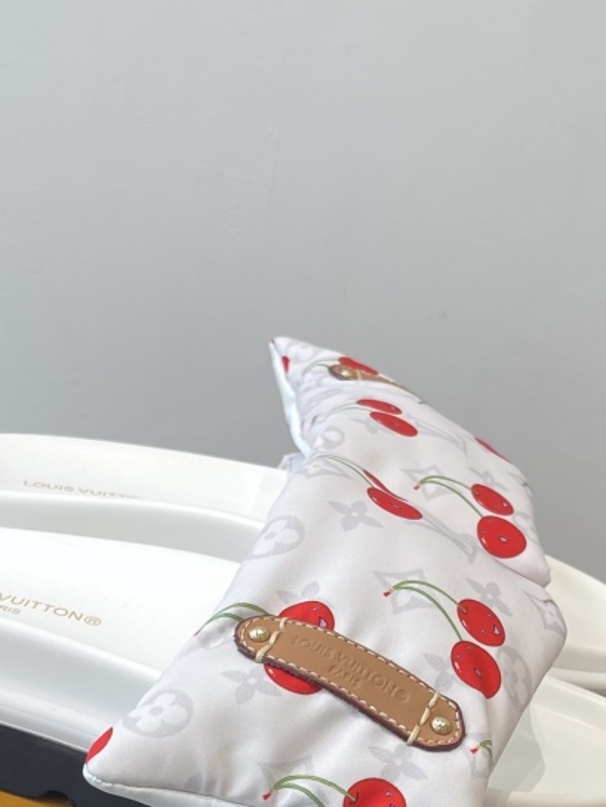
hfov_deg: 22.2
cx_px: 230
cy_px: 643
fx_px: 1540
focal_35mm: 66
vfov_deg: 28.8
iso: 32
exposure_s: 1/136
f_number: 1.6
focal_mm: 5.1
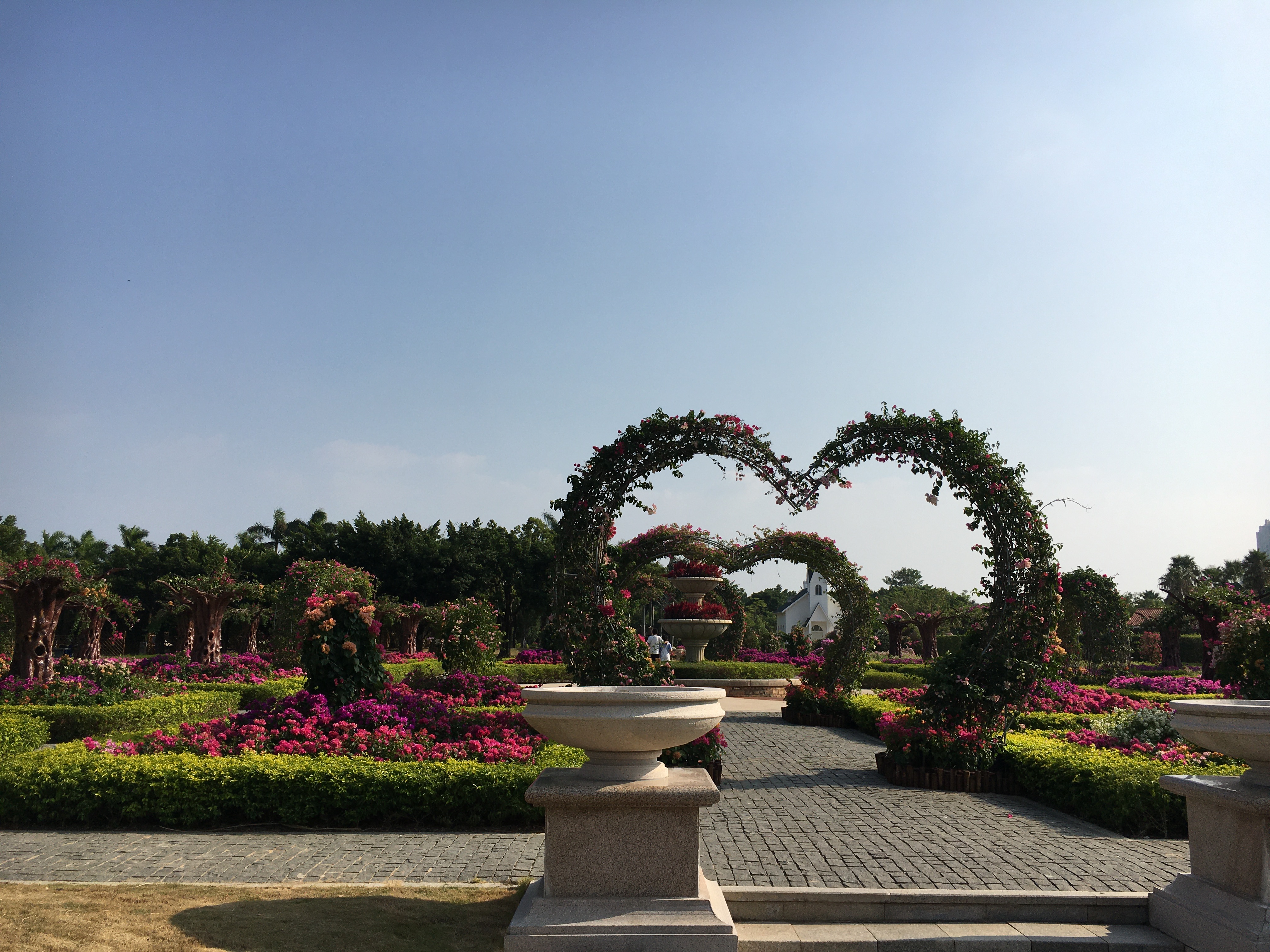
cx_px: 635
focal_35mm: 29
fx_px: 1064
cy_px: 476
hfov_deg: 61.7
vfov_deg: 48.2
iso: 25
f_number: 2.2
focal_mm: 4.15
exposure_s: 1/2747
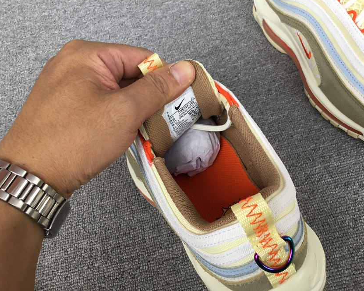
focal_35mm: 33
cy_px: 144
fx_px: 356
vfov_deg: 44.5
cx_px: 183
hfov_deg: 54.2
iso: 40
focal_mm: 3.3
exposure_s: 1/100
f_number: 2.4
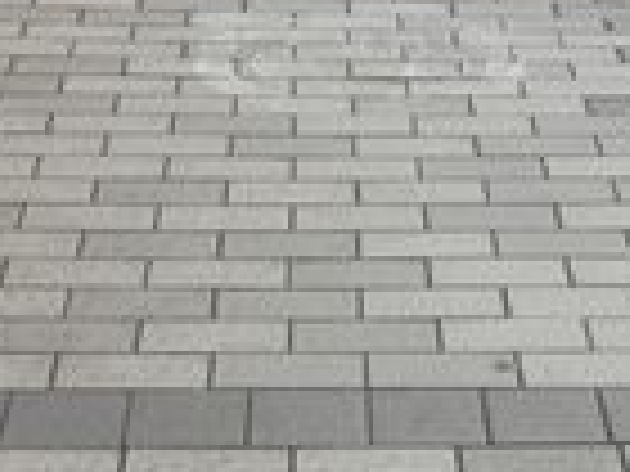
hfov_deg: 15.9
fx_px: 2239
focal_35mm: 123
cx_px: 477
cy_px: -562
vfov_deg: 10.7
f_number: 9
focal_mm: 5
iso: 80
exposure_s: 1/125
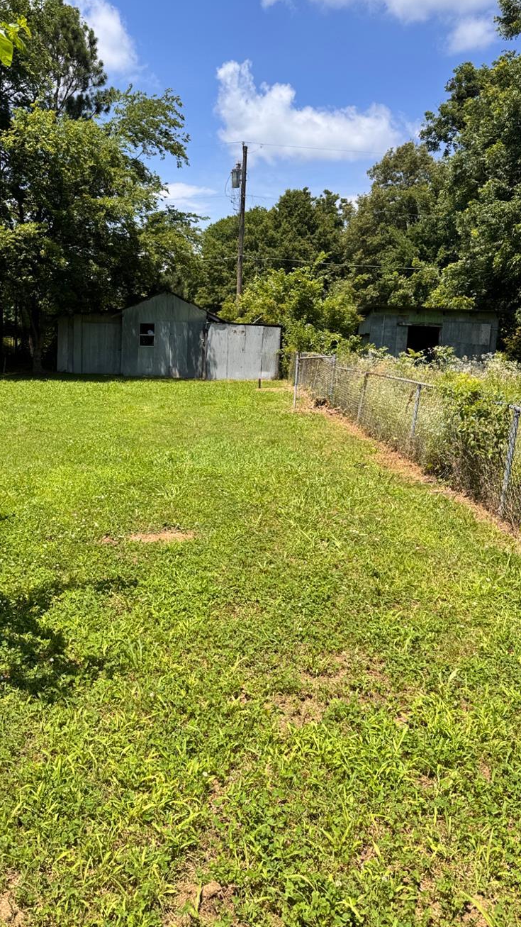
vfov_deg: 64.1
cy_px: 404
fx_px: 737
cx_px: 178
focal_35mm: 30
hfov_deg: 38.5
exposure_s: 1/3597
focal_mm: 6.76
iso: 80
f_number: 1.78
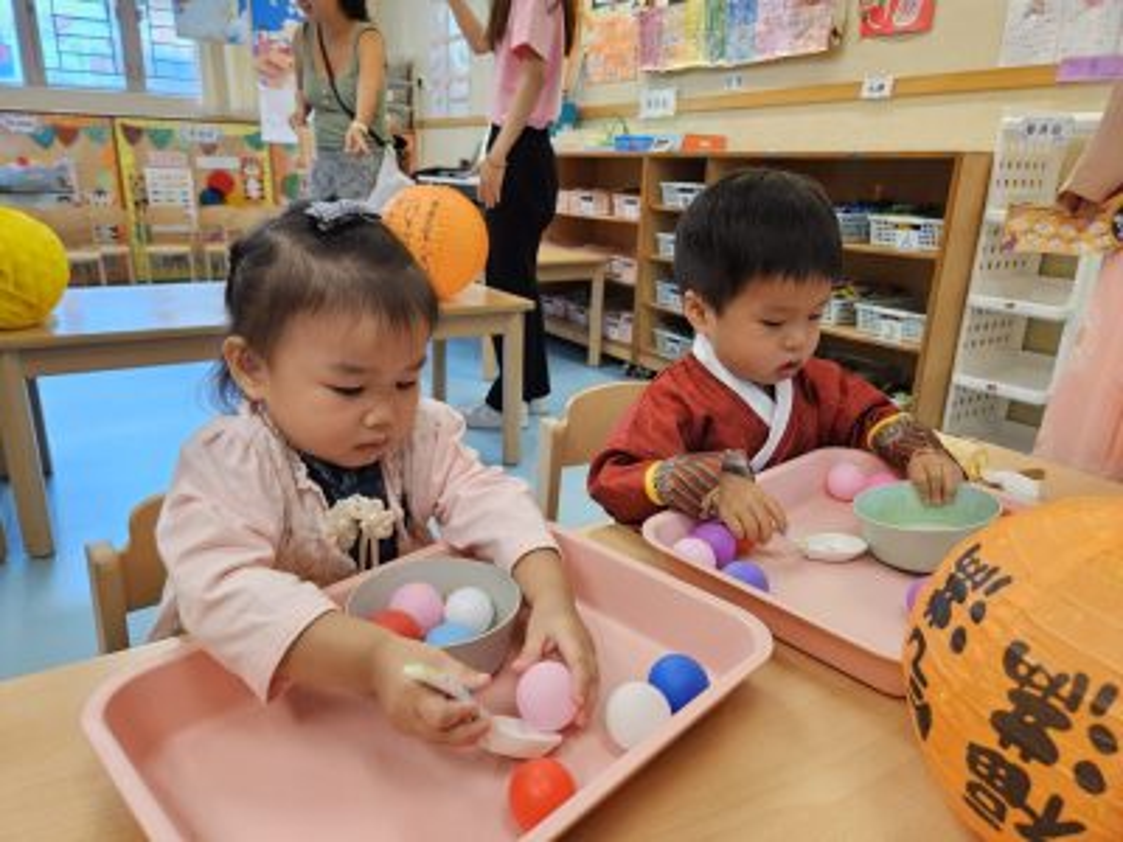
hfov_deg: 73.9
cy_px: 421
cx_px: 562
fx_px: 746
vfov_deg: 58.9
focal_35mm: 23
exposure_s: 1/100
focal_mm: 5.4
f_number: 1.8
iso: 250
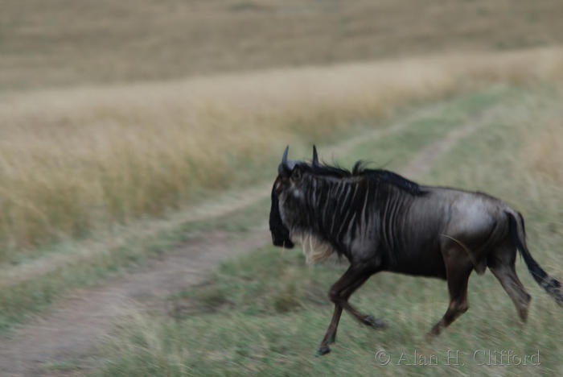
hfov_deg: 4.6
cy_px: 188
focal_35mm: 450
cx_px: 282
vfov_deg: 3.1
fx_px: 7043
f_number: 5.3
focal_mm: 300
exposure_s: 1/125
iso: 100
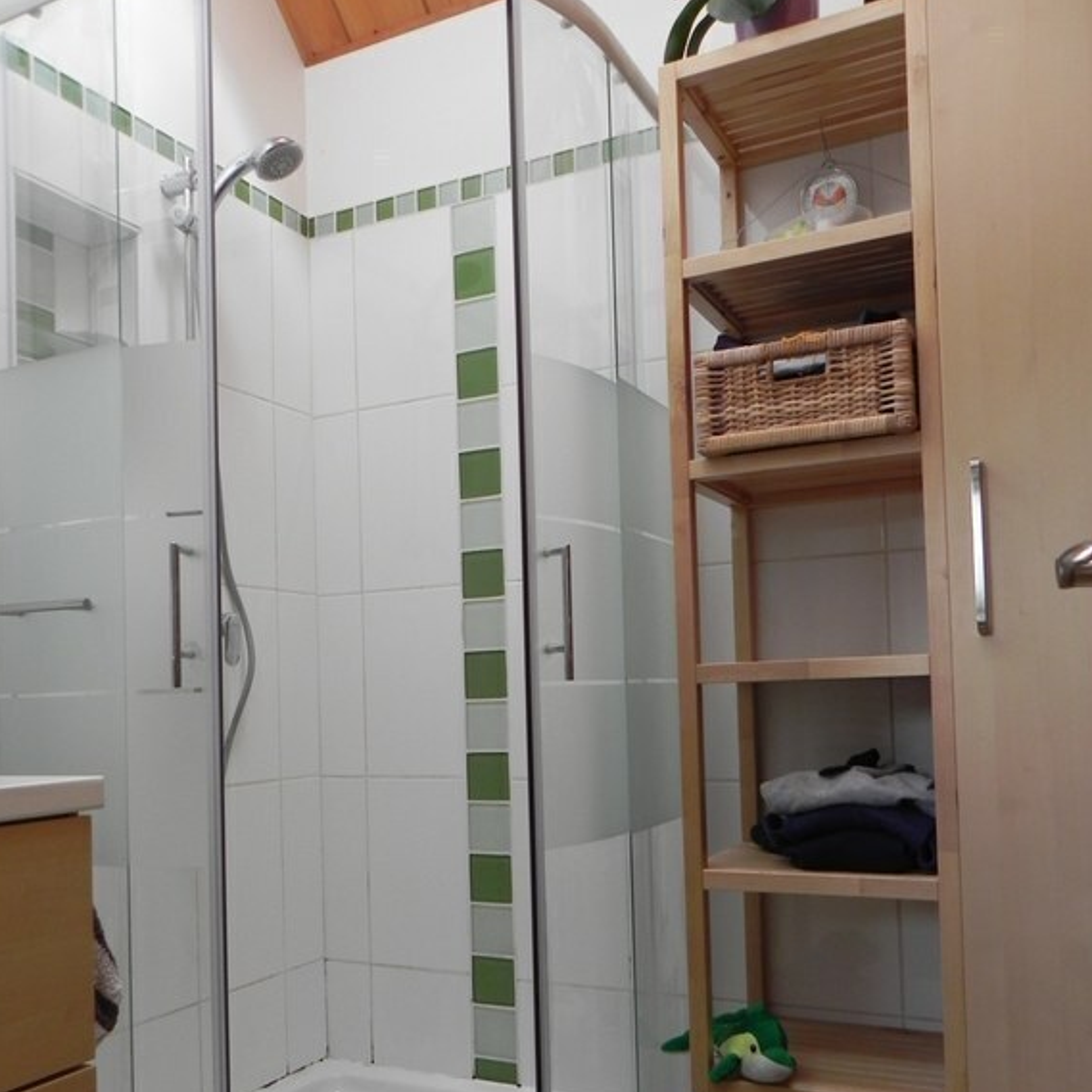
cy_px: 656
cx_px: 543
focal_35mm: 31
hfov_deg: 52.5
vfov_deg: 52.2
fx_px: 1106
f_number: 2.8
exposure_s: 1/34.2
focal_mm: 4.6
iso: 160
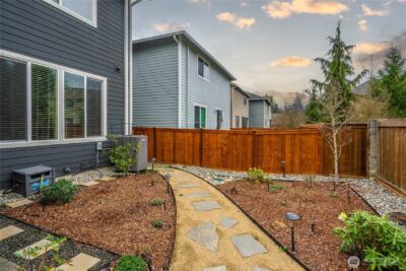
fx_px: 180
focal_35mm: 16
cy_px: 136
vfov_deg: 73.8
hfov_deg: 96.7
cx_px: 203
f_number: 7.1
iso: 80
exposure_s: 1/60
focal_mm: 16
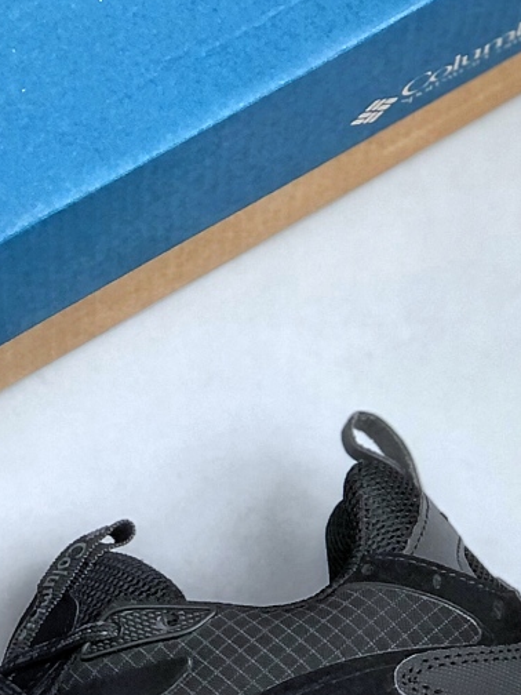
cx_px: 19
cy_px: 385
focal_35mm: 163
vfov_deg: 12.1
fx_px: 3271
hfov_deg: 9.1
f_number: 2.8
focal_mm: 6.6
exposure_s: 1/33
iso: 20
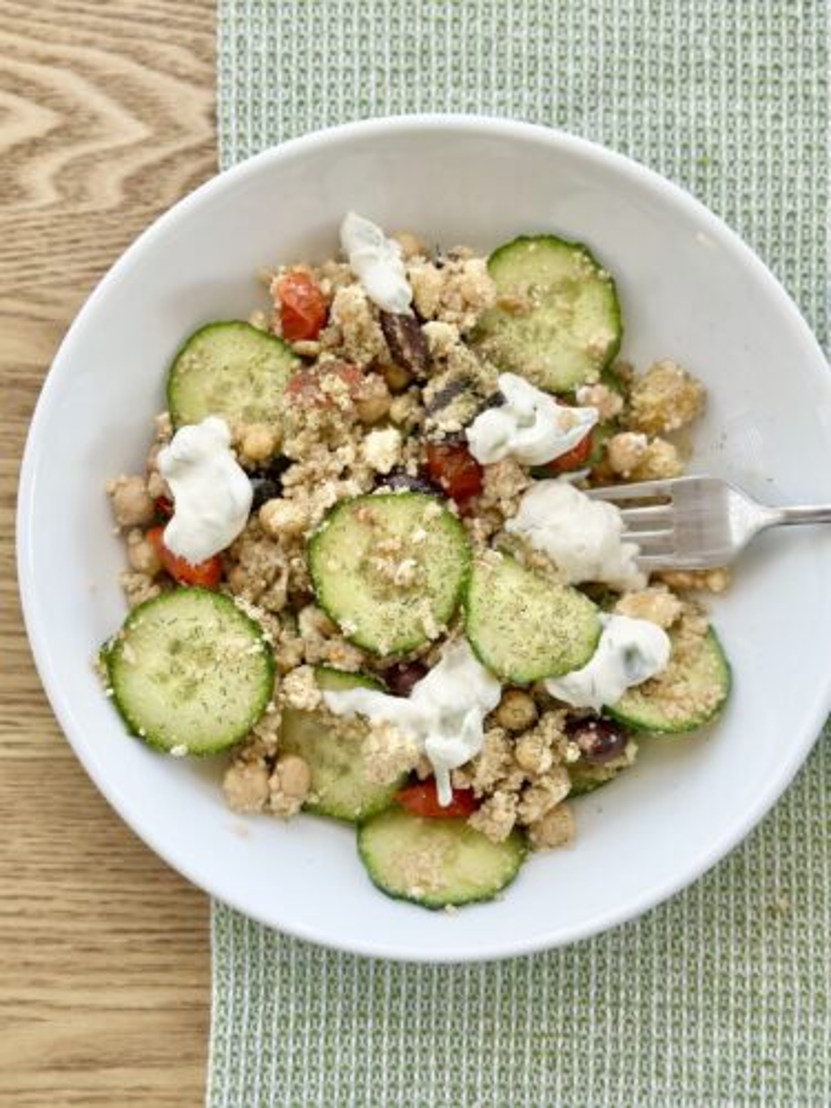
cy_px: 554
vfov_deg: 39.7
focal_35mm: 48
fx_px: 1536
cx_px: 416
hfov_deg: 30.3
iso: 80
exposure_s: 1/121
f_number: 1.78
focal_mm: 6.86
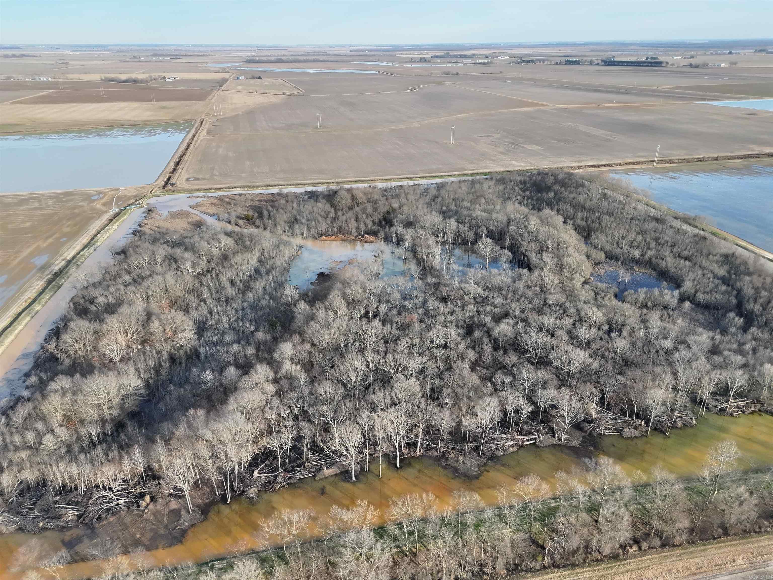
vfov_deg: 56.8
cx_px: 386
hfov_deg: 71.6
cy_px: 290
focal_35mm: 24
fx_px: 536
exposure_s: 1/2500
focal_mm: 6.72
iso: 300
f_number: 1.7
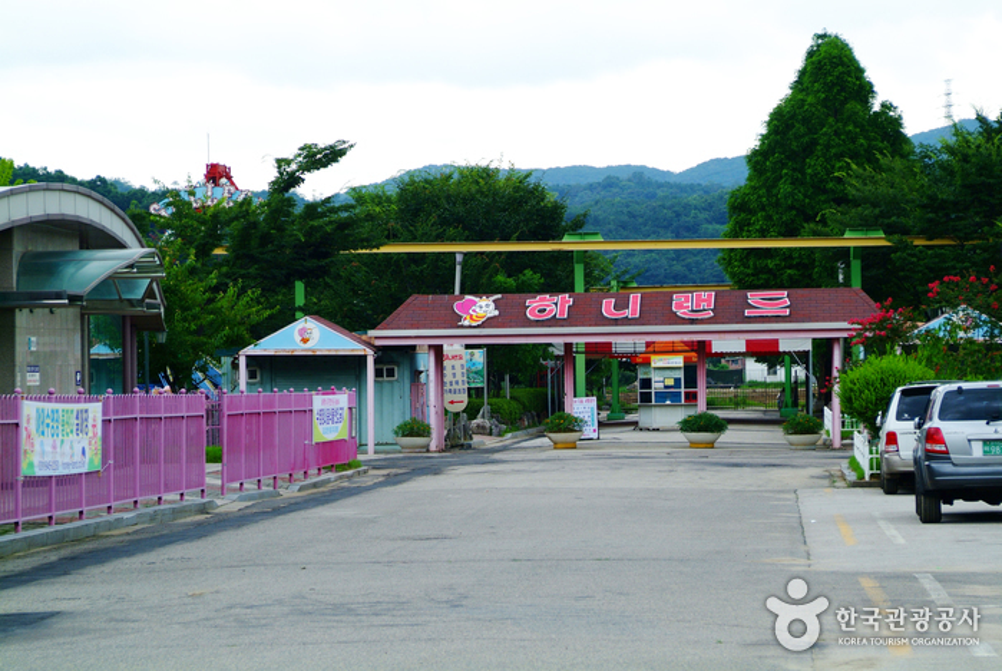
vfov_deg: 10.7
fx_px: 3567
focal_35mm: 128
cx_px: 501
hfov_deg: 16.0
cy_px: 336
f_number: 5.6
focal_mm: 85
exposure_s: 1/125
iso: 160
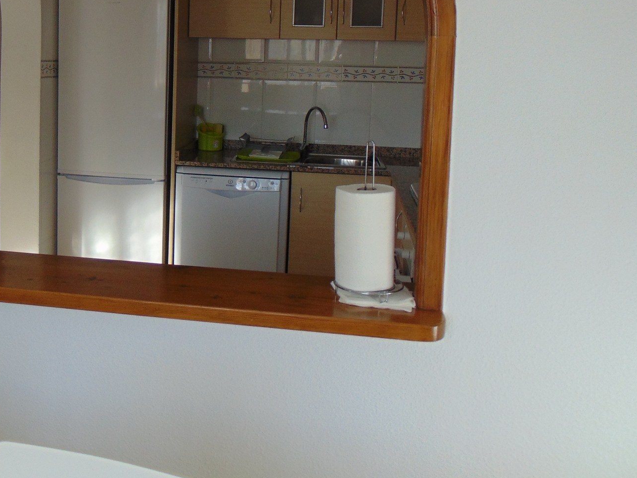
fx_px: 736
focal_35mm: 40
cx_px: 170
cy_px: 141
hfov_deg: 45.4
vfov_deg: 35.4
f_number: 3
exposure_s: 1/160
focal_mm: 4.5
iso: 80
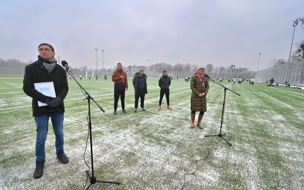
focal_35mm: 15
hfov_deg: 101.4
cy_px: 97
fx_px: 124
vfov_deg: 74.8
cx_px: 147
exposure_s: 1/400
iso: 100
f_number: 4
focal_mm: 14
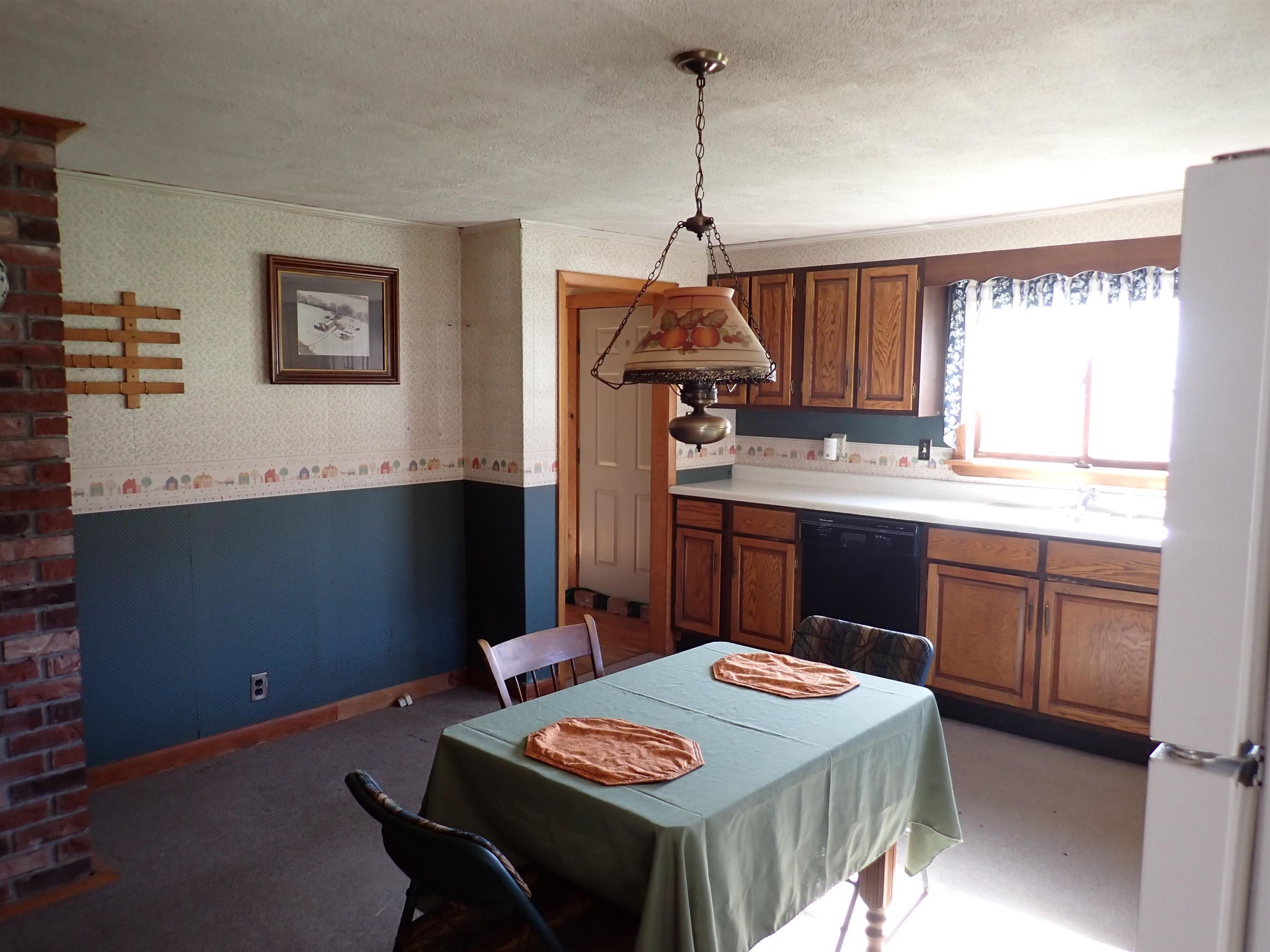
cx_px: 635
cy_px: 476
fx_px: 917
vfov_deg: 54.9
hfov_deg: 69.4
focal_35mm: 25
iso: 200
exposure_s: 1/60
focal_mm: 4.5
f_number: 2
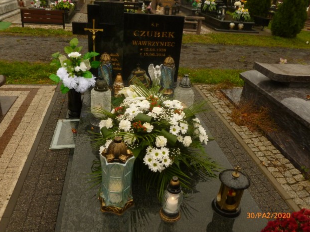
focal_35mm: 29
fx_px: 260
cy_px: 119
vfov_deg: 48.2
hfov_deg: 61.7
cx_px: 150
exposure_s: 1/200
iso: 200
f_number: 3.3
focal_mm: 5
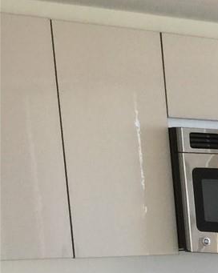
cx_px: 640
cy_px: 428
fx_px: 1075
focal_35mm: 133
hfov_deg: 9.3
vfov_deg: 13.5
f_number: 2.2
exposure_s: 1/30
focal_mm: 4.15
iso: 32
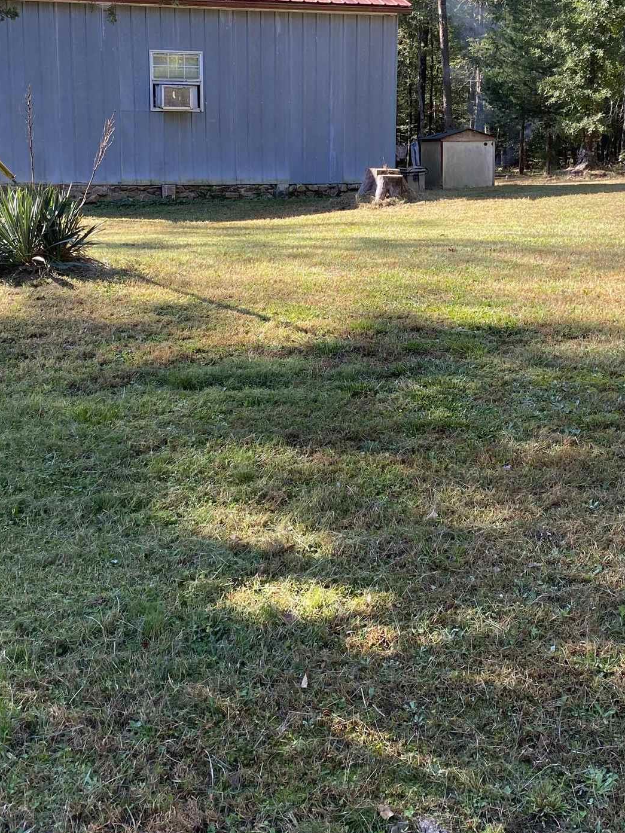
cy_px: 267
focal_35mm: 43
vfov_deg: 43.1
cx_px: 312
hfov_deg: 33.6
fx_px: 1035
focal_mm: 4.25
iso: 32
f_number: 1.8
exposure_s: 1/235
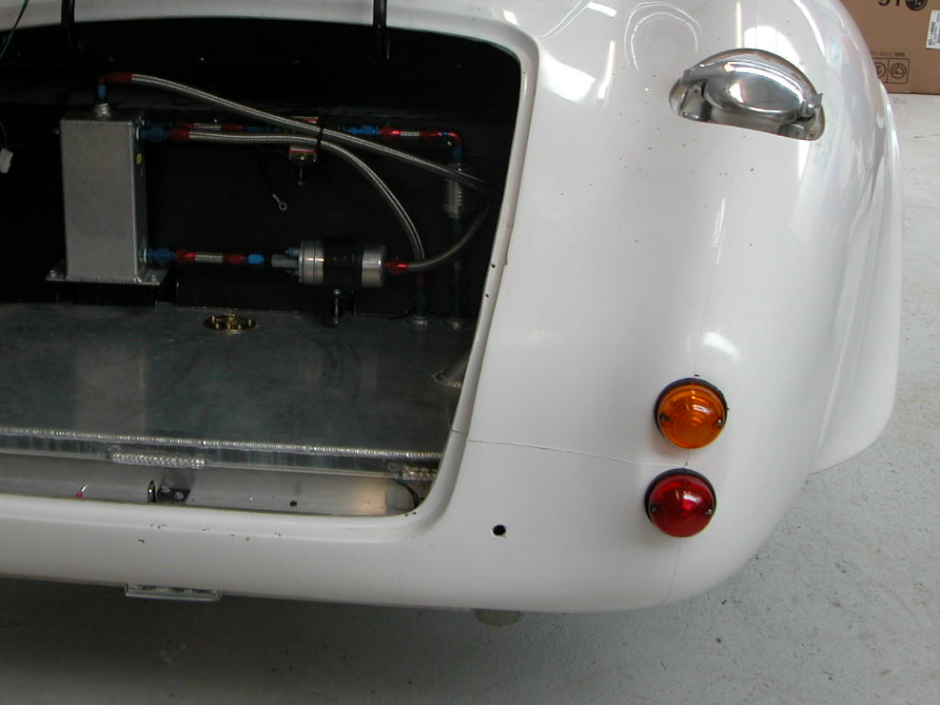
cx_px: 280
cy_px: 175
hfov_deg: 28.3
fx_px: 1847
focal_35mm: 68
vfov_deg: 21.4
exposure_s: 1/74.8
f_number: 3.3
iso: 100
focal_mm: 10.7
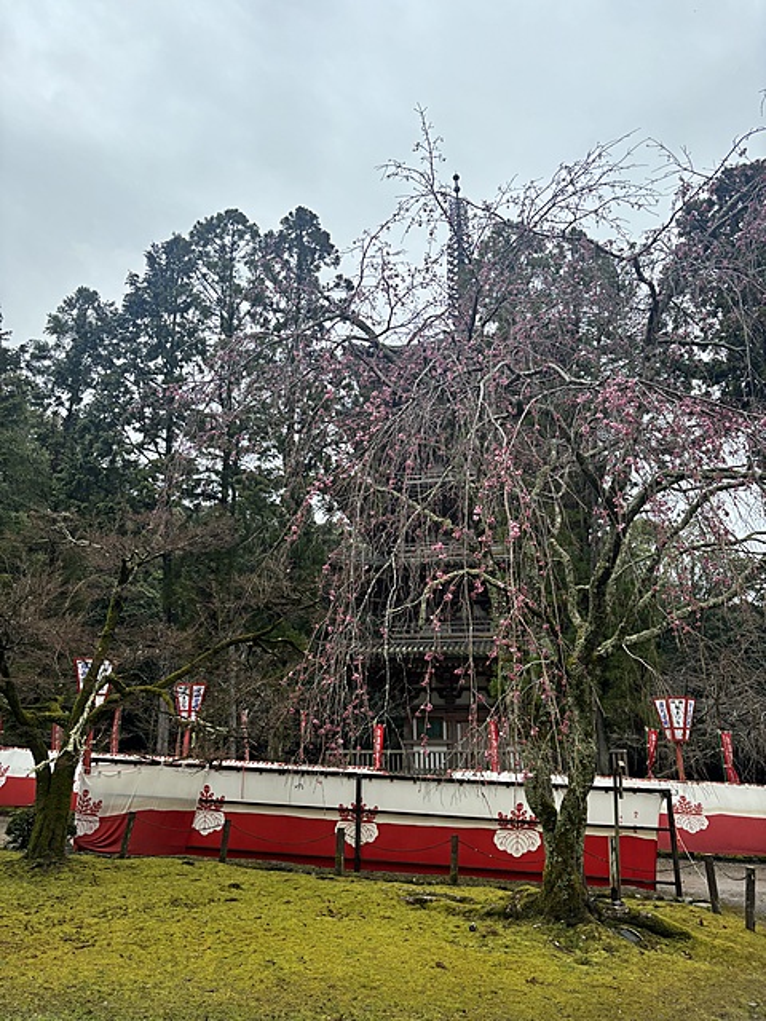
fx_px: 767
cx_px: 383
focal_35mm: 26
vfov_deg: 67.3
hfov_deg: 53.1
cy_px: 510
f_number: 1.6
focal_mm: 5.96
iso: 50
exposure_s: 1/1522
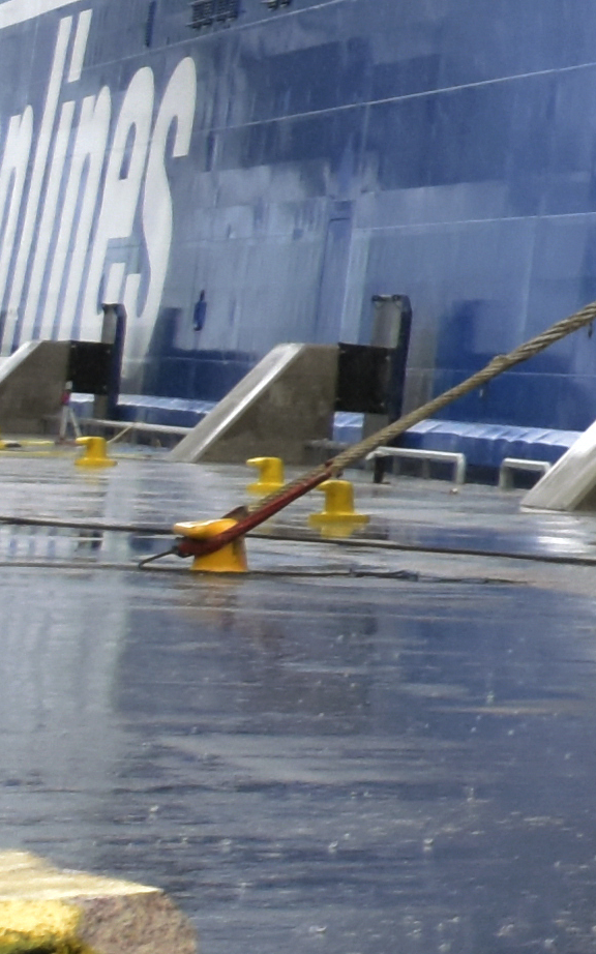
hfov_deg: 5.4
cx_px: 3052
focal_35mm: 179
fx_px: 4653
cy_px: -322
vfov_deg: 11.4
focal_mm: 18
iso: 800
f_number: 4
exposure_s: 1/400
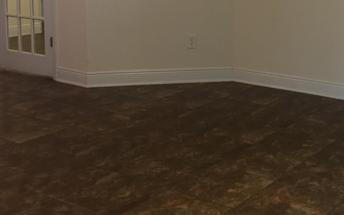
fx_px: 581
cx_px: 263
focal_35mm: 62
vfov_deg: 20.4
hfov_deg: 32.3
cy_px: 8
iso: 100
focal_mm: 4.15
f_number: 2.2
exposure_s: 1/30
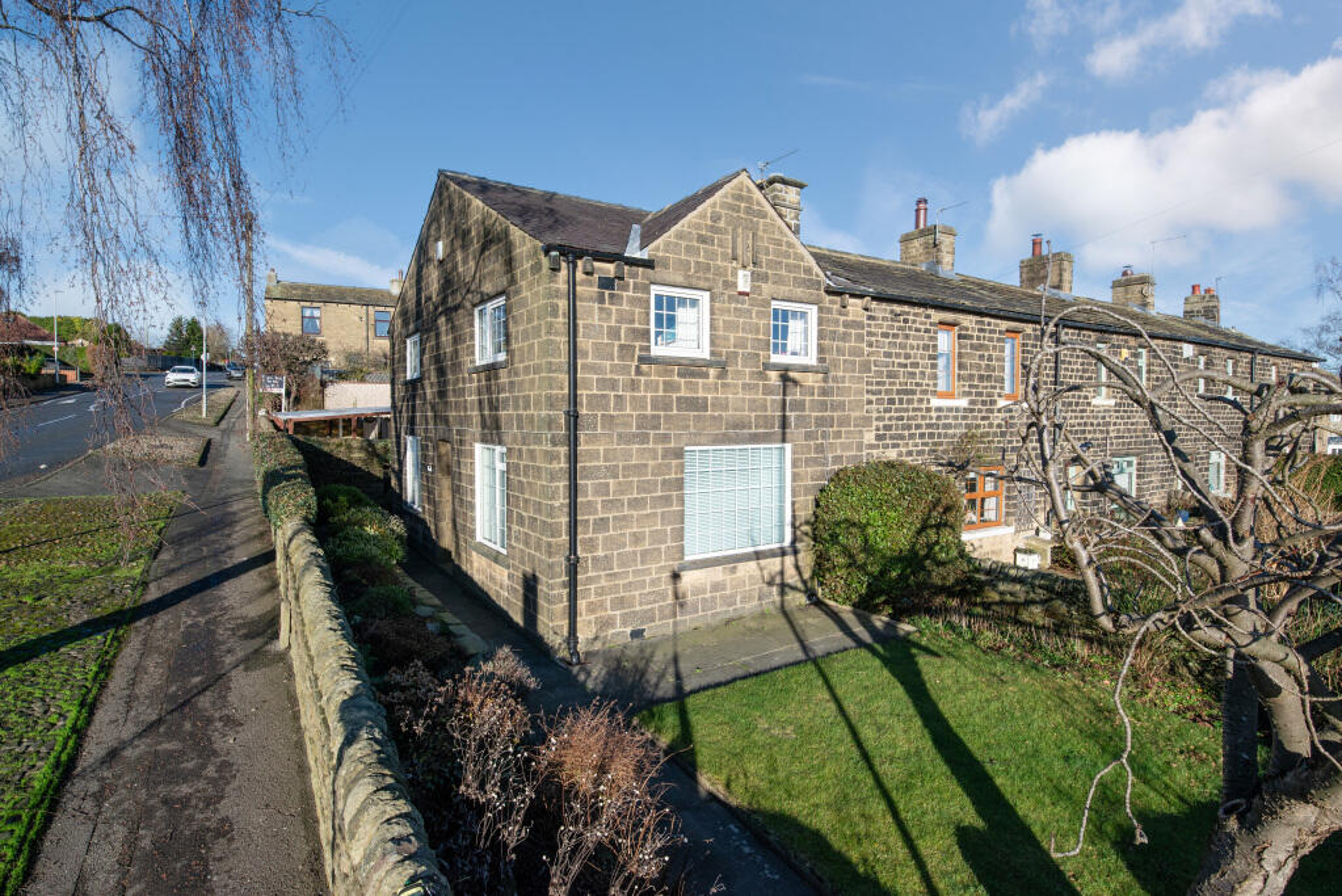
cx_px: 671
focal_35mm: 17
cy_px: 448
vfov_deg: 70.5
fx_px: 634
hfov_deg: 93.3
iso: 640
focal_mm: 17
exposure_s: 1/640
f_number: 13
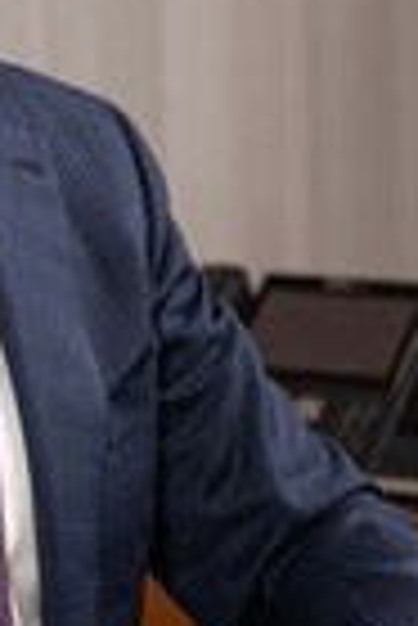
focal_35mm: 220
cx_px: -97
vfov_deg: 9.3
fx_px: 3822
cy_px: 153
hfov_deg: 6.2
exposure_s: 1/100
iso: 160
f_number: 4.5
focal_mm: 68
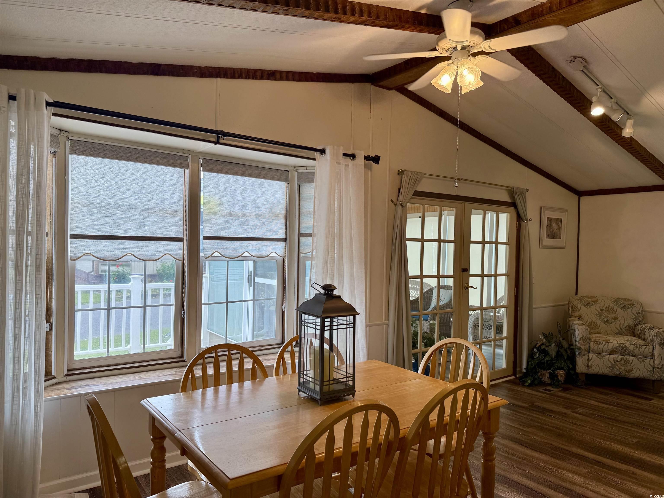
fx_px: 460
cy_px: 249
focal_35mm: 24
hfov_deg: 71.6
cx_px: 332
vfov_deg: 56.8
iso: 64
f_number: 1.78
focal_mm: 6.76
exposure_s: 1/120
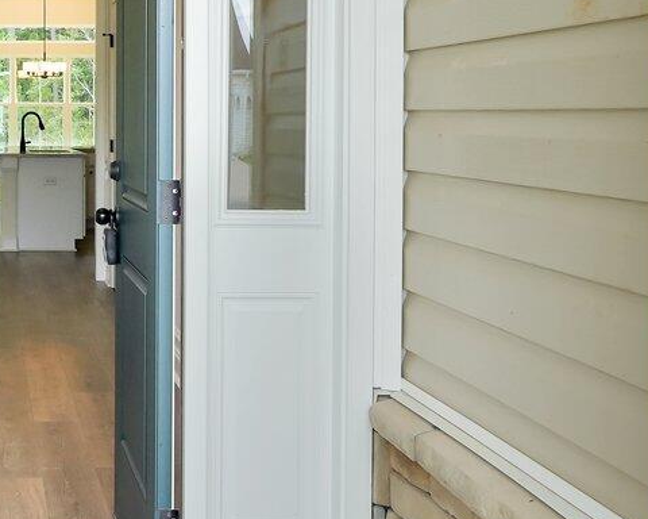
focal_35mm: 64
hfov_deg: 27.7
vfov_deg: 23.7
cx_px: -9
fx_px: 1227
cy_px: 158
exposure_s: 1/50
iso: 320
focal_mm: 16
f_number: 9
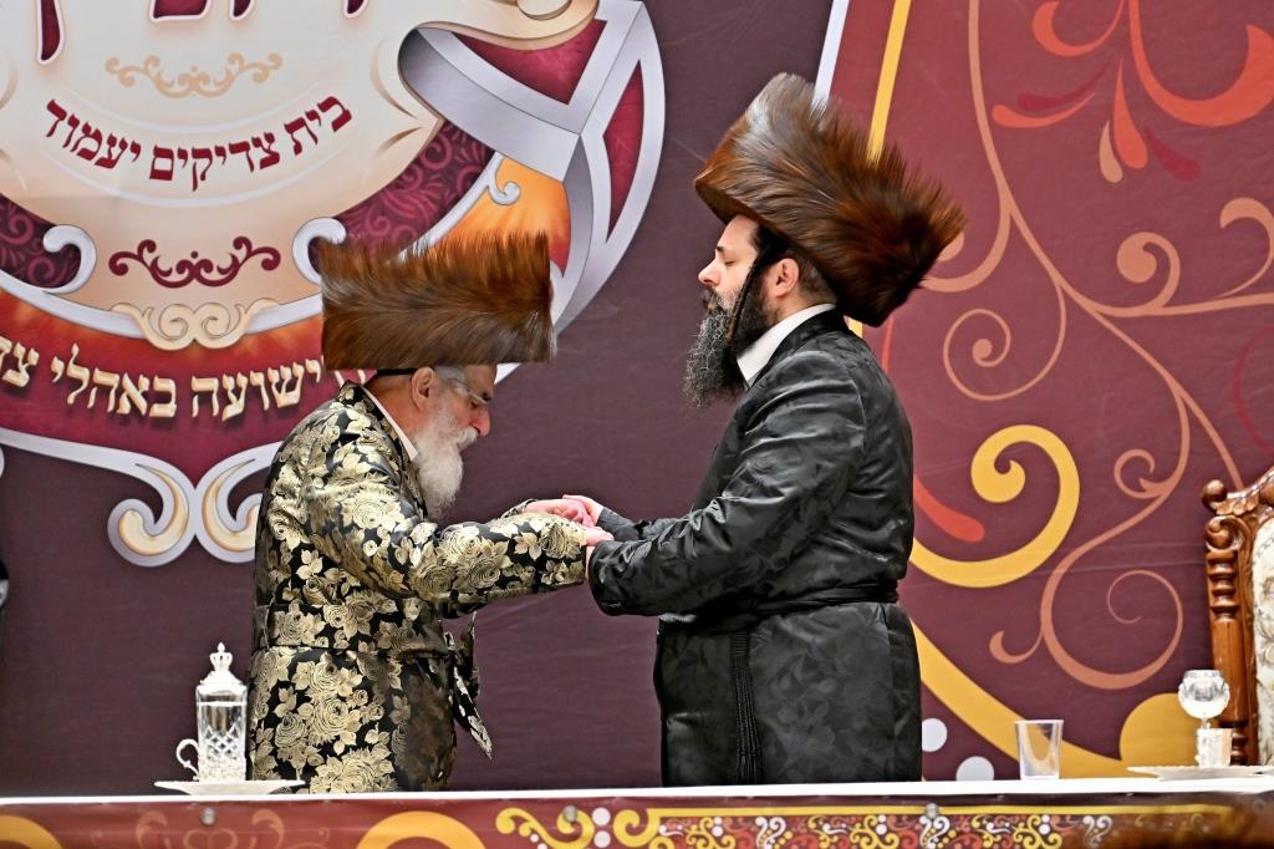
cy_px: 424
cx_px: 637
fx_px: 9551
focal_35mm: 270
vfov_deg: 5.1
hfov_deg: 7.6
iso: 640
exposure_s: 1/800
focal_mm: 180
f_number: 2.8
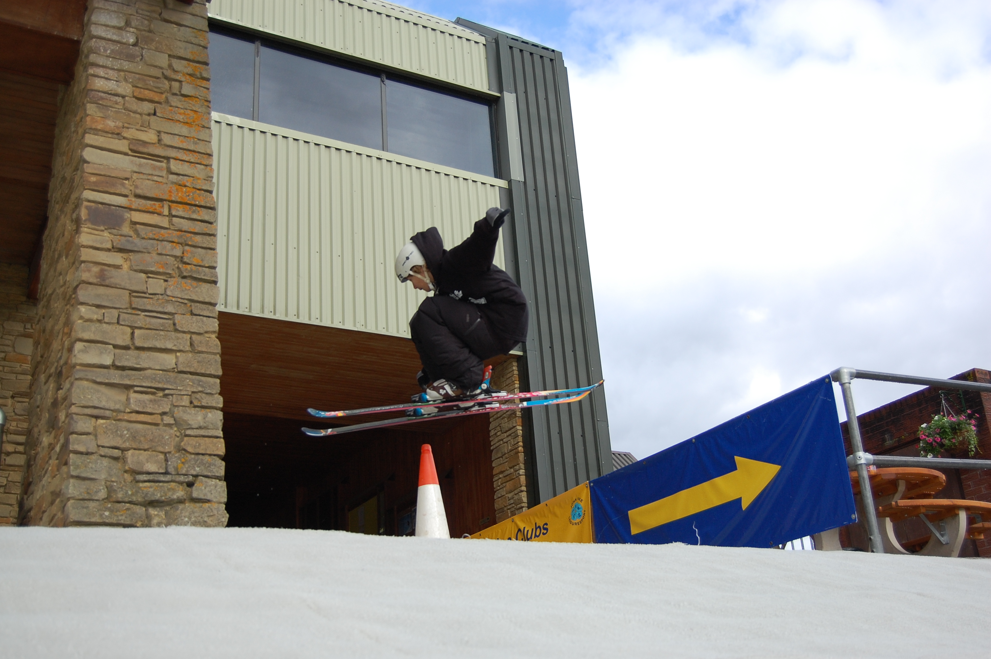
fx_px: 1073
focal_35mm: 39
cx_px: 496
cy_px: 330
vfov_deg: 34.1
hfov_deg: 49.6
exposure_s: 1/1000
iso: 320
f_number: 4
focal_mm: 26
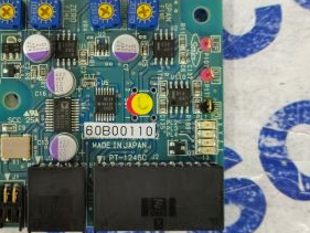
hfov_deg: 26.2
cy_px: 106
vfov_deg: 19.9
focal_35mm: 74
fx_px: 663
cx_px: 110
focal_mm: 5.58
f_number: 1.8
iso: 640
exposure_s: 1/30
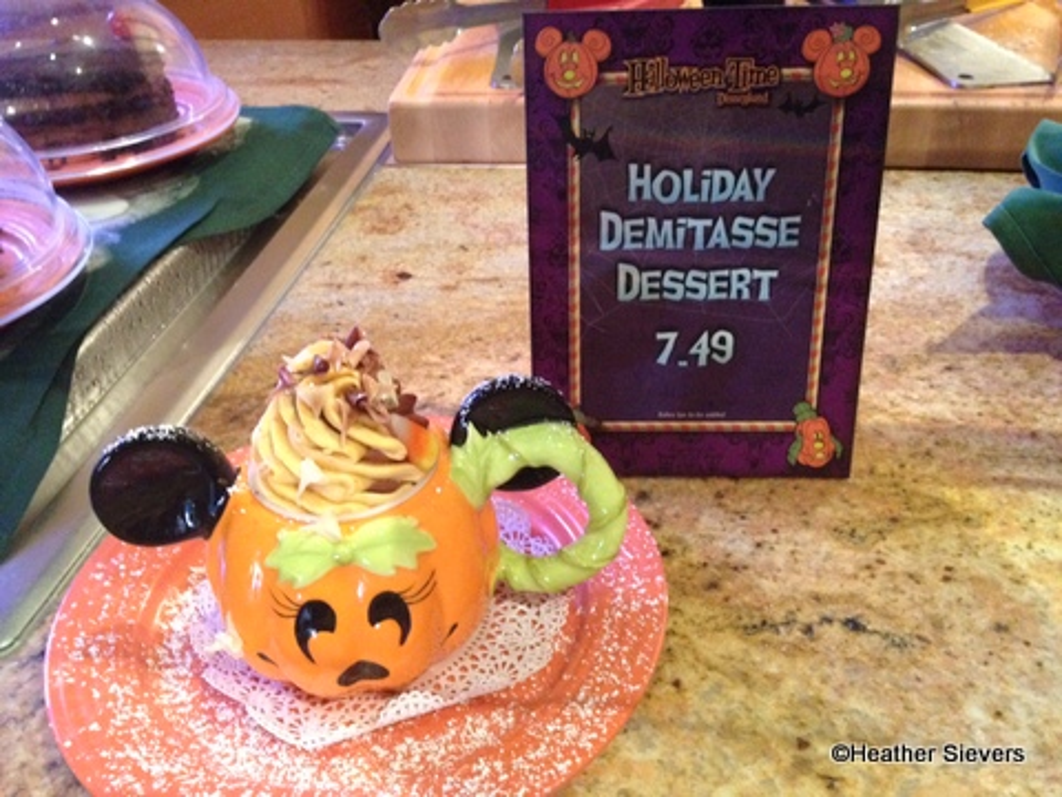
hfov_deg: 52.6
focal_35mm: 35
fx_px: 1074
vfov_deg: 40.7
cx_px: 531
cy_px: 398
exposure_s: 1/15
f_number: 2.4
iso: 500
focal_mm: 4.28
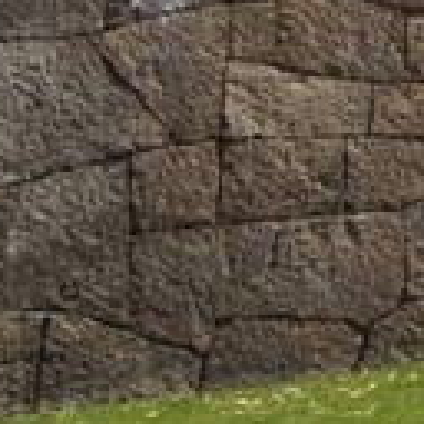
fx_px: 2287
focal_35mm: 165
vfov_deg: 9.7
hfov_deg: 8.9
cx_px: 1212
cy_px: -480
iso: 100
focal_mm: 18
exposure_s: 1/125
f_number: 13
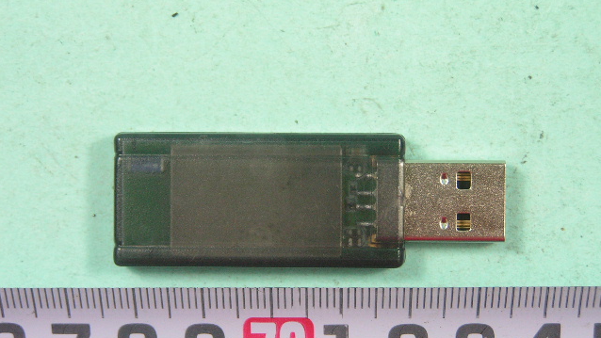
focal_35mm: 129
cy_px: 201
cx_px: 300
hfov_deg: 16.6
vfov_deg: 9.4
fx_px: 2056
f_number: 3.2
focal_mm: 19.6
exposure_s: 1/100
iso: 125
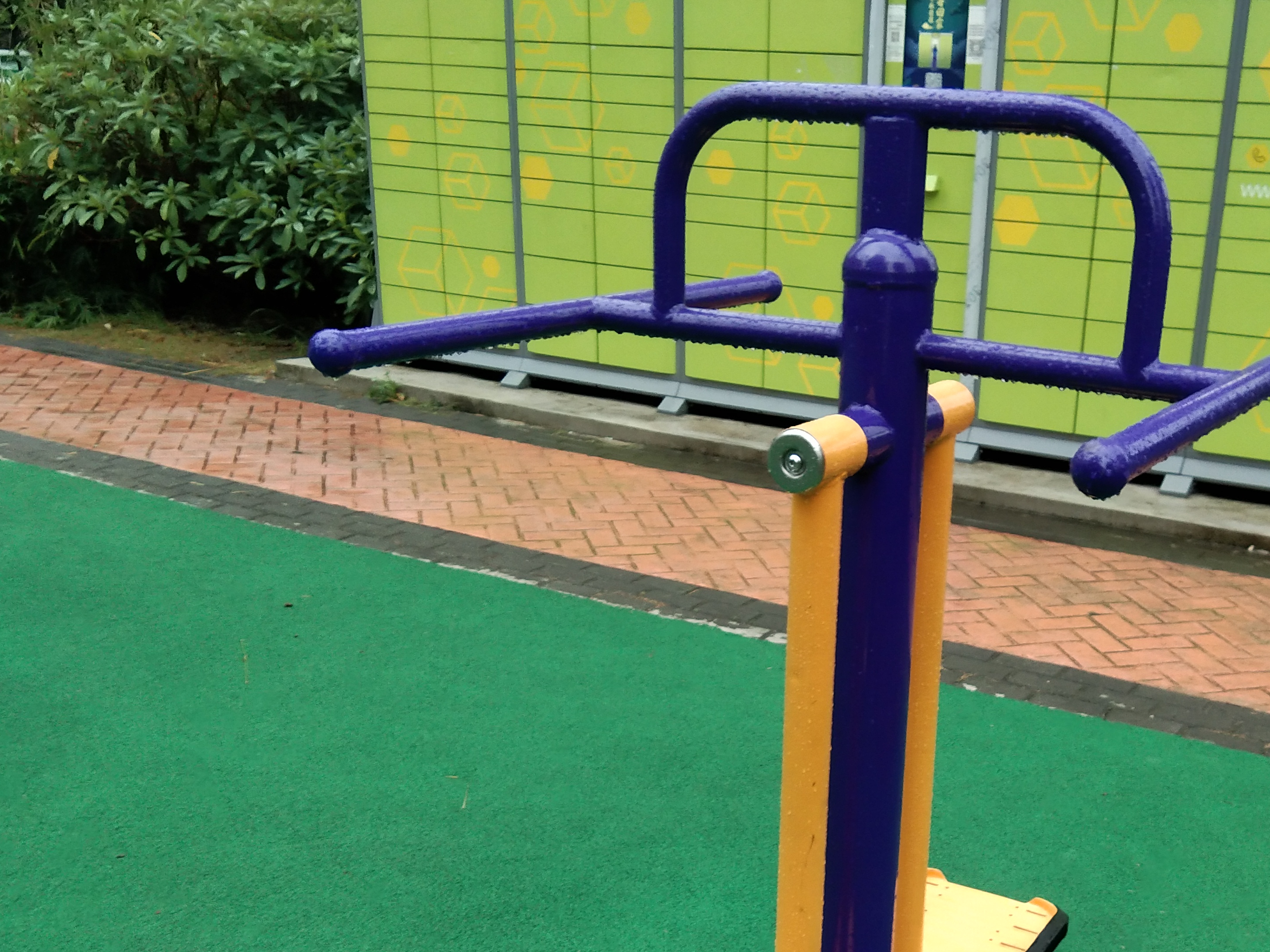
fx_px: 1651
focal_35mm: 45
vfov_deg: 31.8
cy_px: 663
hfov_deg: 41.4
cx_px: 876
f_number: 2.2
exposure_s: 1/50
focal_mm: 3.69
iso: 200
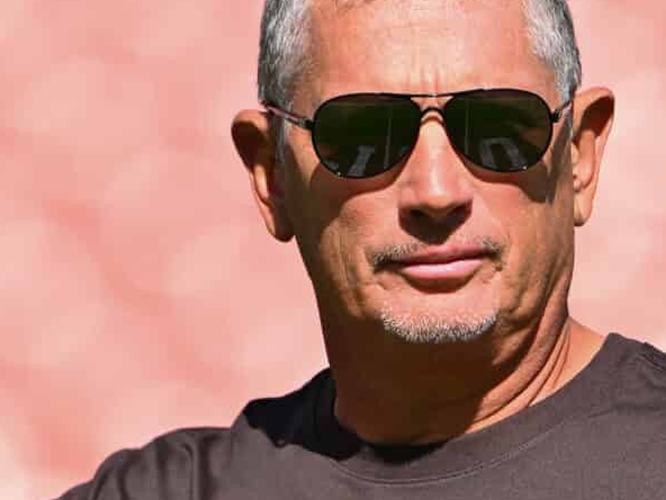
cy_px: 764
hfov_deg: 1.2
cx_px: 357
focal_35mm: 1663
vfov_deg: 0.9
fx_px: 31996
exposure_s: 1/2000
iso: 200
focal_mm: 400
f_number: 4
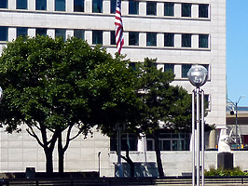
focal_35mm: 152
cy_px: -18
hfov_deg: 12.8
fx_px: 1090
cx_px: -21
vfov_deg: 9.7
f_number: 4
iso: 100
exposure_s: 1/1300
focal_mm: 8.1
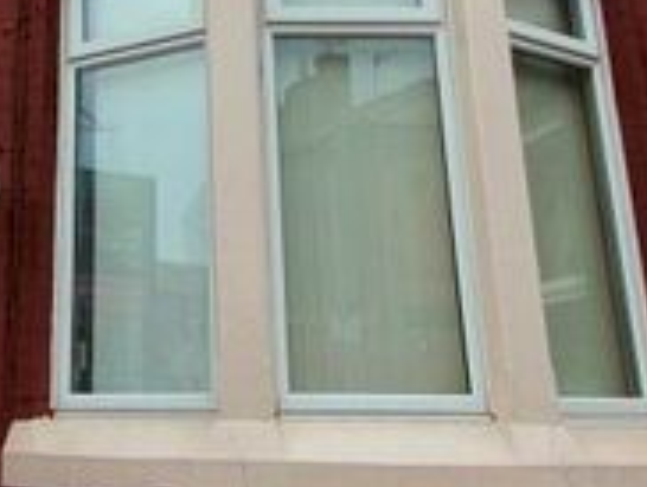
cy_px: 91
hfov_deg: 36.5
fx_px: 936
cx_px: 107
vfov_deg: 28.5
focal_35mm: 50
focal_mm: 1.8
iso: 50
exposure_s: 1/498
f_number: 2.2
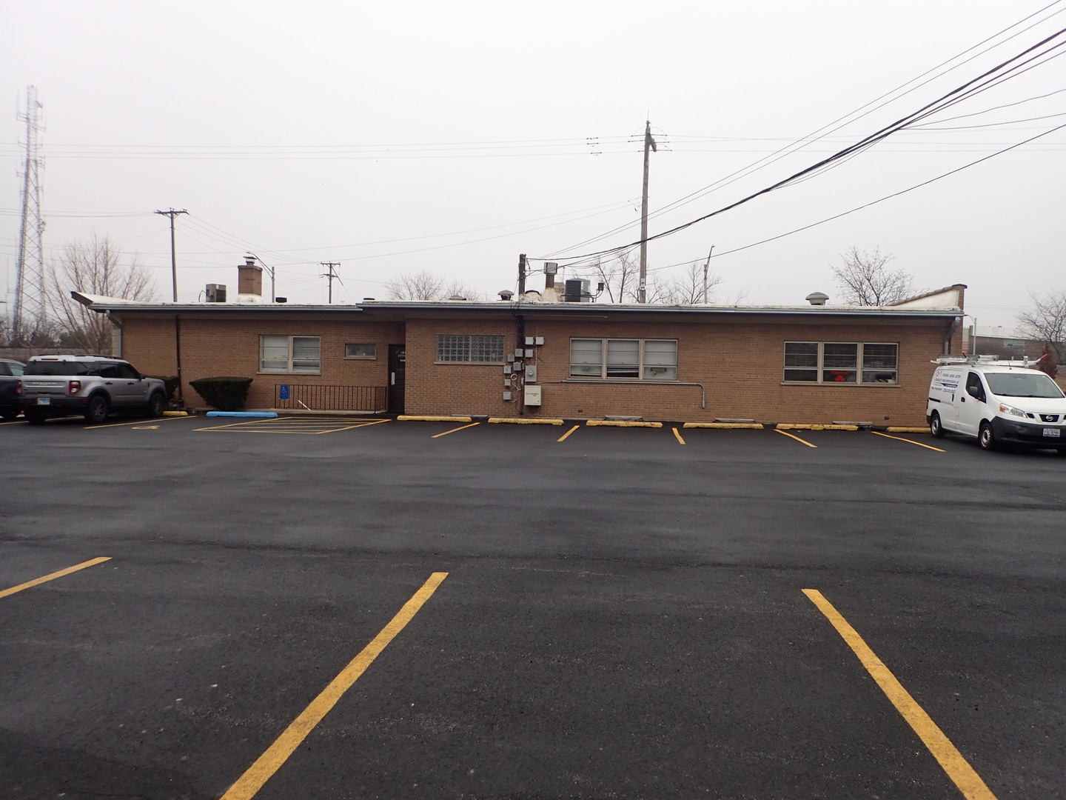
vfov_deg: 54.9
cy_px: 400
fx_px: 770
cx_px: 533
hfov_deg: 69.4
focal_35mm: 25
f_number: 2.8
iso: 100
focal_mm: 4.5
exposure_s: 1/400
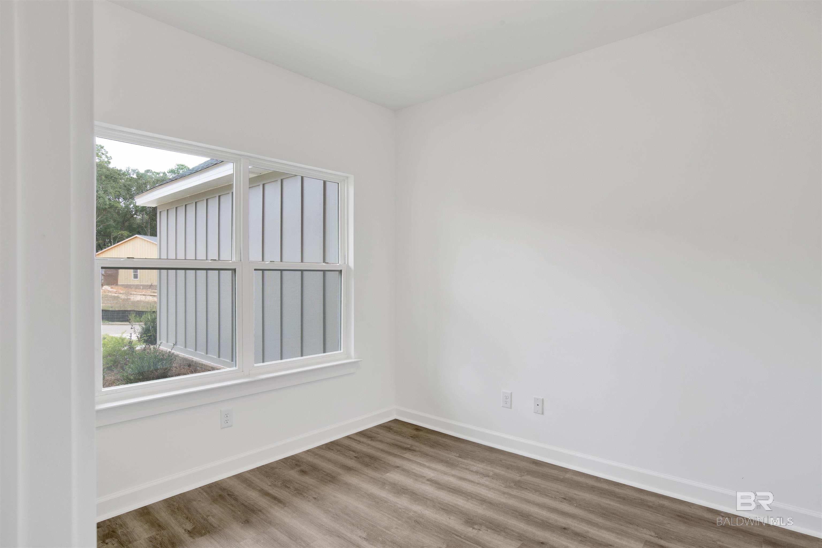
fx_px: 411
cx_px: 411
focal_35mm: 18
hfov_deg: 90.0
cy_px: 274
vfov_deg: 67.4
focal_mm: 18
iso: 200
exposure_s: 1/13
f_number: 11
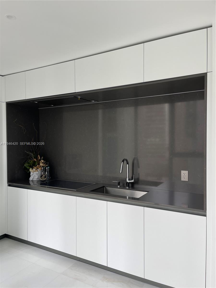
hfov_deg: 54.9
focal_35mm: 25
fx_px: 208
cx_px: 108
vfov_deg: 69.4
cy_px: 144
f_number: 1.6
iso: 32
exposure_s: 1/121
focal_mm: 5.1
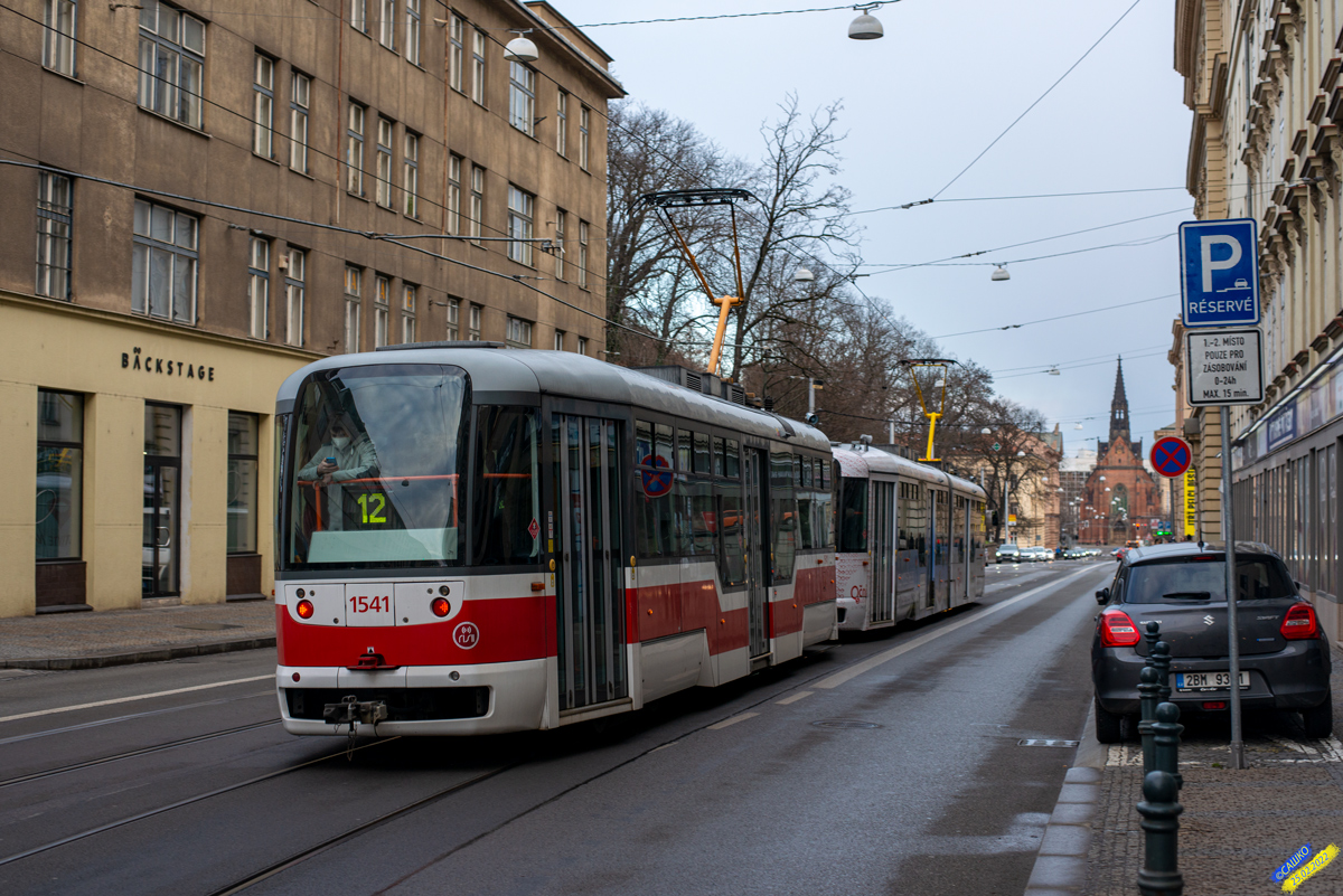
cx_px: 672
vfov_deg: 27.0
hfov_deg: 39.6
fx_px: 1866
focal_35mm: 50
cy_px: 448
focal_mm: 50
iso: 400
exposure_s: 1/250
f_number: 4.5
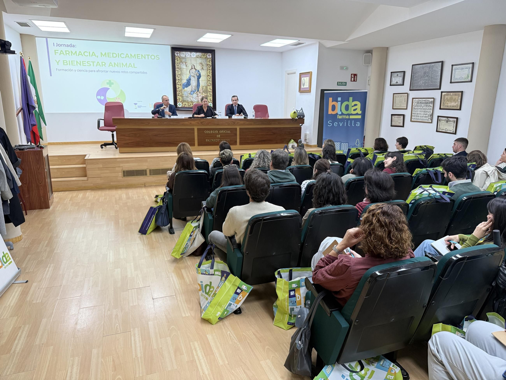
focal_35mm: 24
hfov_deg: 71.6
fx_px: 351
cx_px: 253
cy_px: 190
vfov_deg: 56.8
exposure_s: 1/100
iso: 320
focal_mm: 6.76
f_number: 1.78
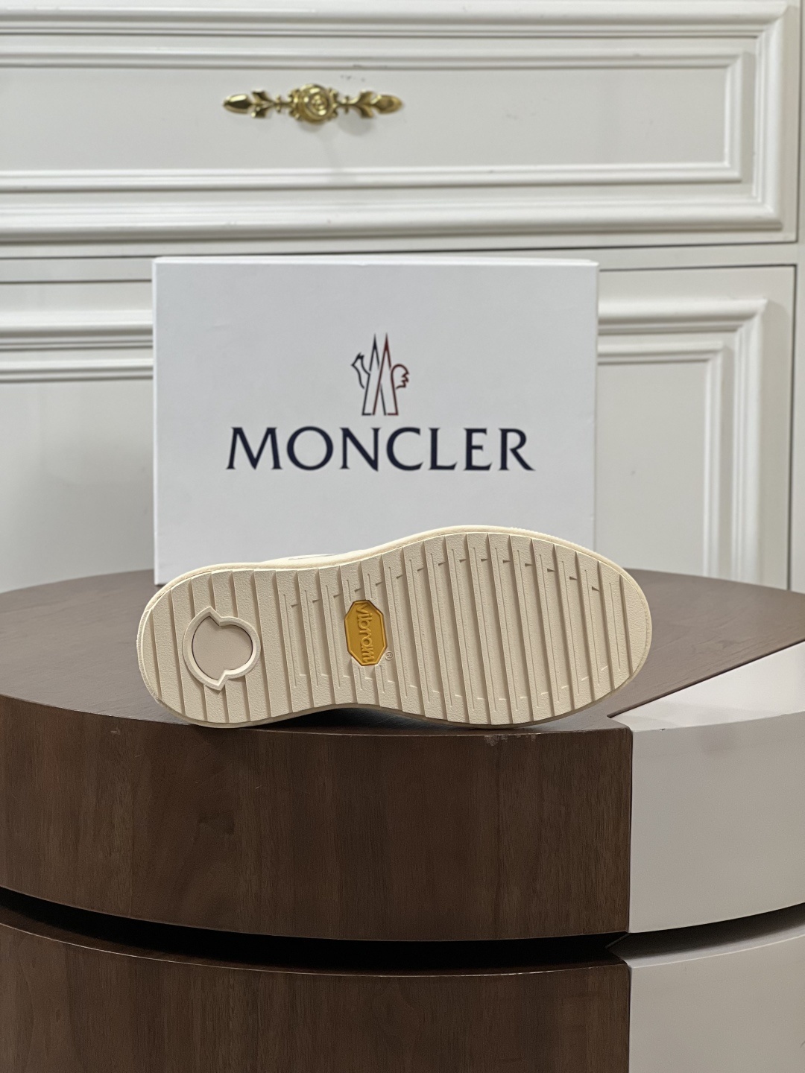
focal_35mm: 77
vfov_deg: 25.3
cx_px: 402
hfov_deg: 19.1
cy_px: 536
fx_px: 2388
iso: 125
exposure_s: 1/100
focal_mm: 9
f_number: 2.8
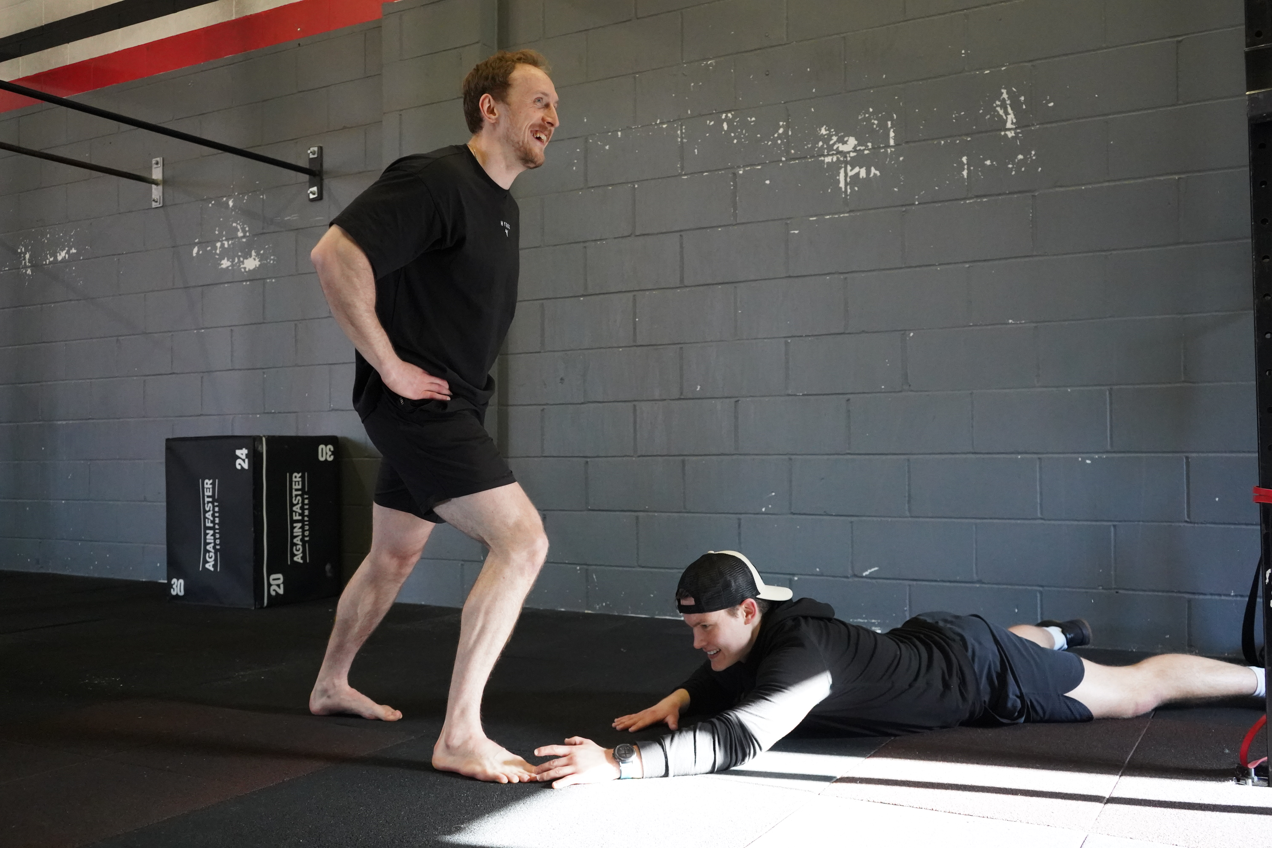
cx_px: 636
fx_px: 1095
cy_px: 424
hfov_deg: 60.3
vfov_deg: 42.3
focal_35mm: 31
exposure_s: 1/640
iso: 10000
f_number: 4.5
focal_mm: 31
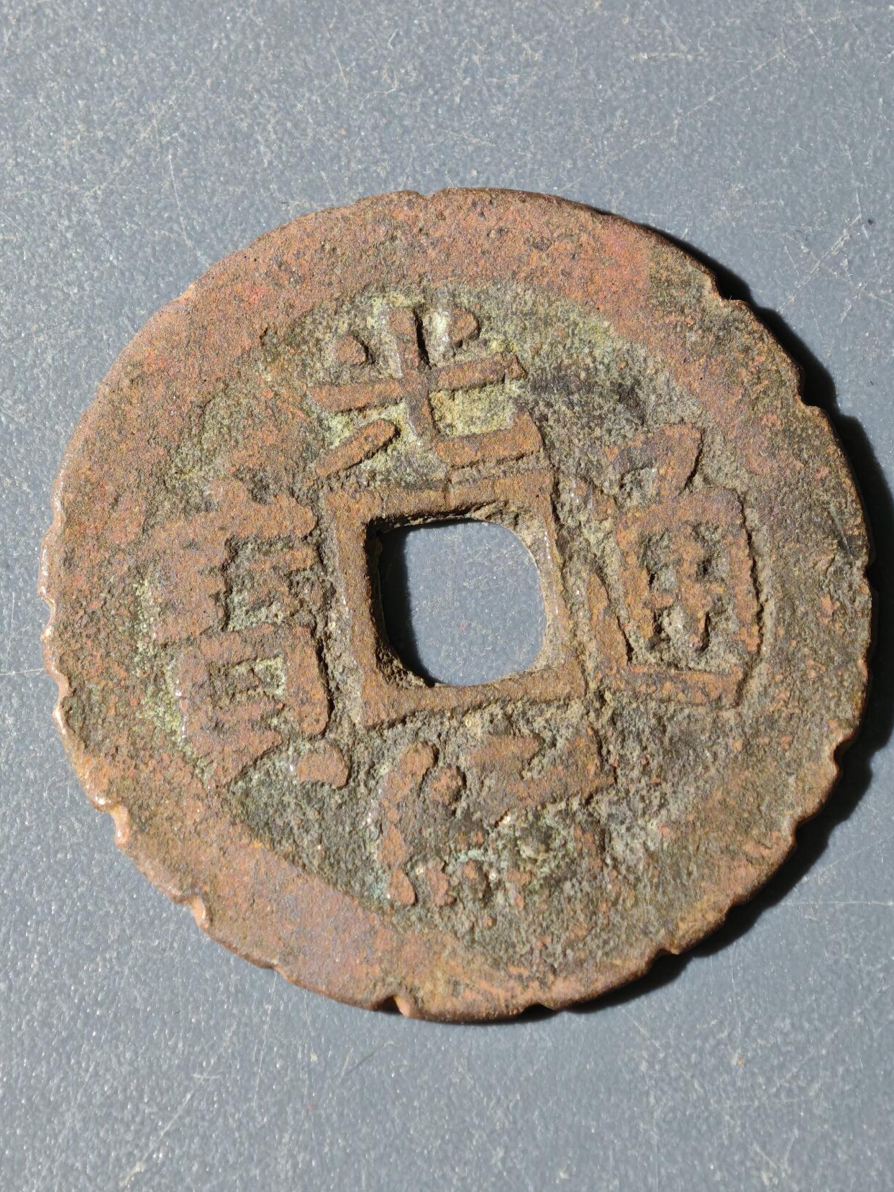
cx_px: 478
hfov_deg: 13.0
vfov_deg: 17.3
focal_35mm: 114
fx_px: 3927
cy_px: 558
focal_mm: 9
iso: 640
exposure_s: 1/100
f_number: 2
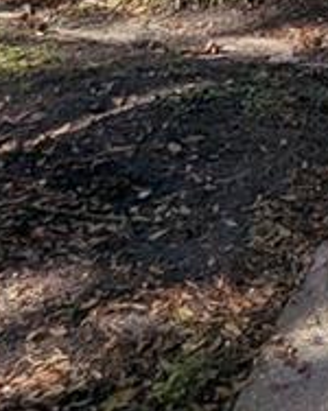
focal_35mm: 100
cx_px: 856
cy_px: -584
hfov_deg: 11.7
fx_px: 1215
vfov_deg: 13.6
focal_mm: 2.35
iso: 42
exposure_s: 1/853
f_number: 2.2
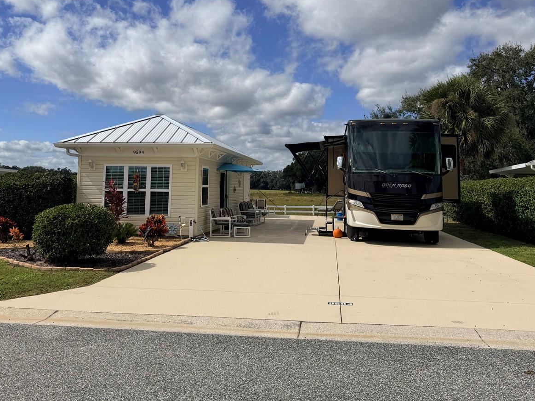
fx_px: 510
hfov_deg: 55.2
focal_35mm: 33
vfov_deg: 42.4
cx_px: 239
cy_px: 133
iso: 80
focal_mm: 6.76
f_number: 1.78
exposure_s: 1/11905
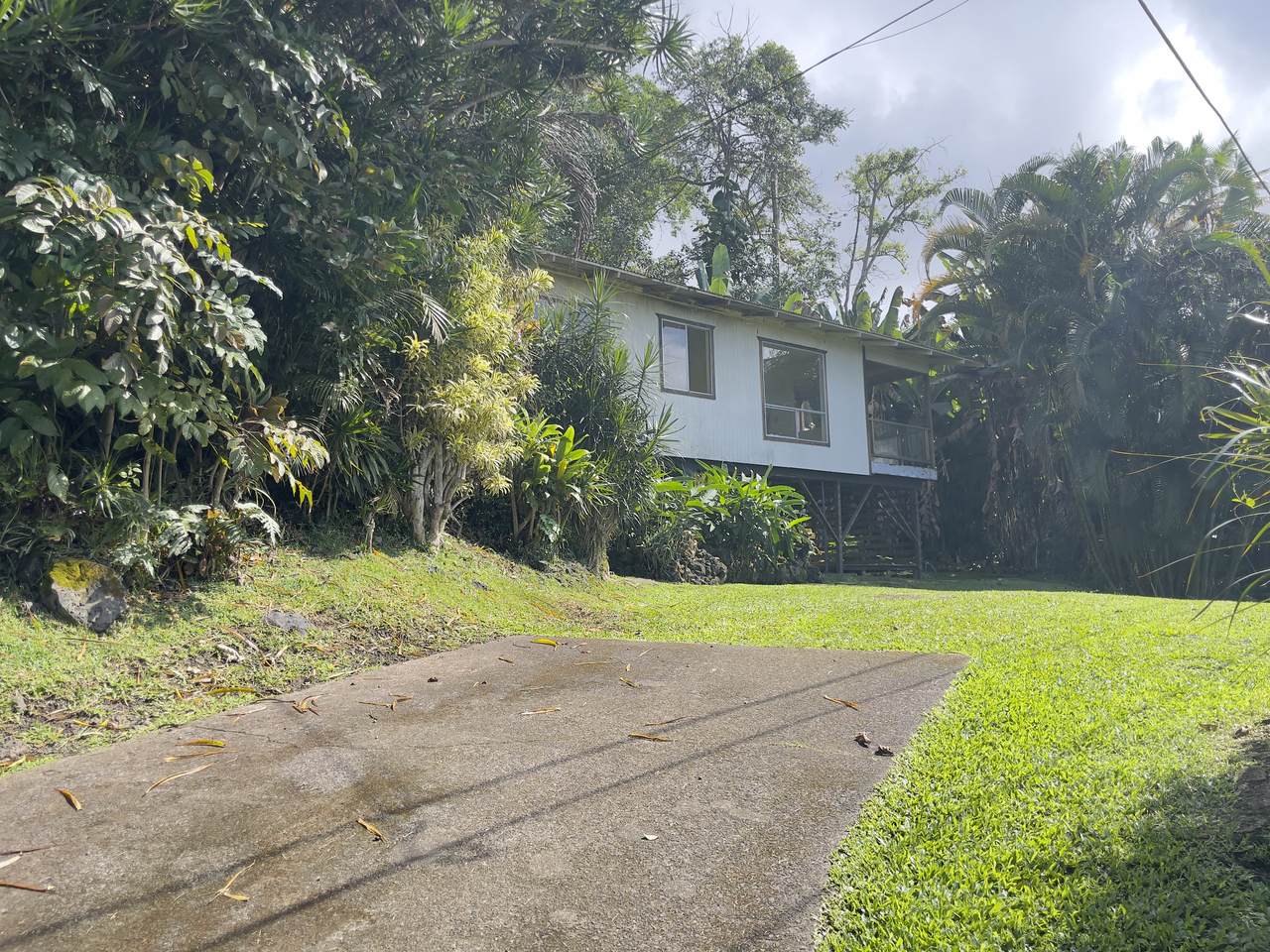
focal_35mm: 26
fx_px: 954
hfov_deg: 67.3
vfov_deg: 53.1
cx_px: 635
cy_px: 476
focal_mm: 4.2
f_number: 1.6
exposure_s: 1/1043
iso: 32
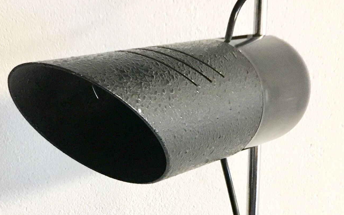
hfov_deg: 41.7
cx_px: 149
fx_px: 450
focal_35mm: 48
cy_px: 149
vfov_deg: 26.7
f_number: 2.2
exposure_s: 1/17
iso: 320
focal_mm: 4.15
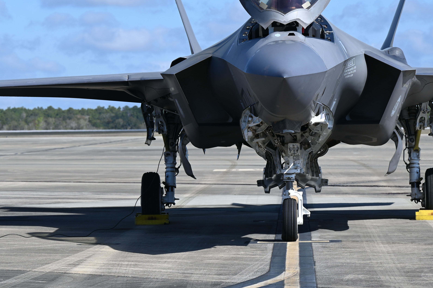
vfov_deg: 7.4
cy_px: 60
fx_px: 2224
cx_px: 277
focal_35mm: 185
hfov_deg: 11.1
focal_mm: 97
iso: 100
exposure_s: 1/640
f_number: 5.6
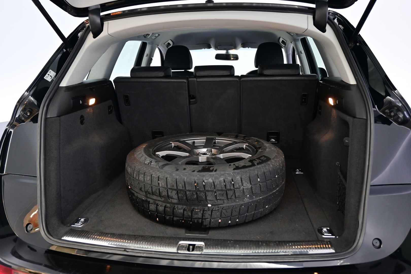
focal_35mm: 29
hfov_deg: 63.2
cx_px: 206
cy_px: 137
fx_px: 334
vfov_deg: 44.6
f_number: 3.8
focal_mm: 19.5
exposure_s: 1/30
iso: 1000
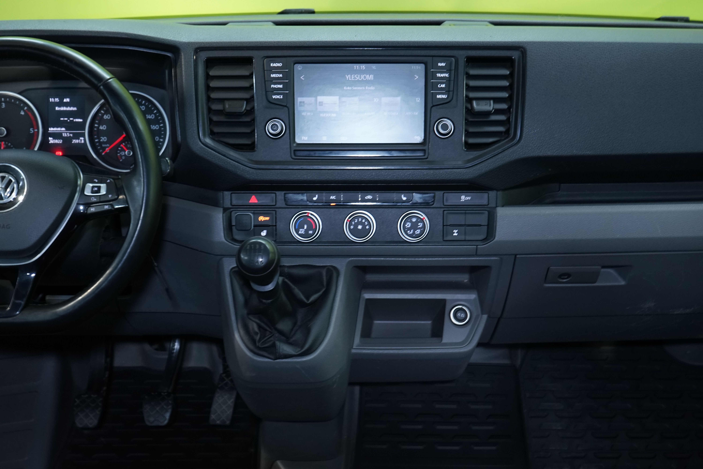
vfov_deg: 29.2
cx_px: 352
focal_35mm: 46
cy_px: 234
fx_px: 898
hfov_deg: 42.7
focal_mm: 46
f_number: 8
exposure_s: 1/10
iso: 1600
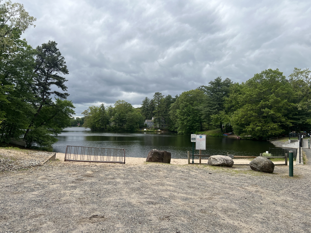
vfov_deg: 53.1
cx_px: 156
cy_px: 116
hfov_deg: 67.3
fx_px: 234
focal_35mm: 26
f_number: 1.5
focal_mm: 5.7
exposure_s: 1/4831
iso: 50
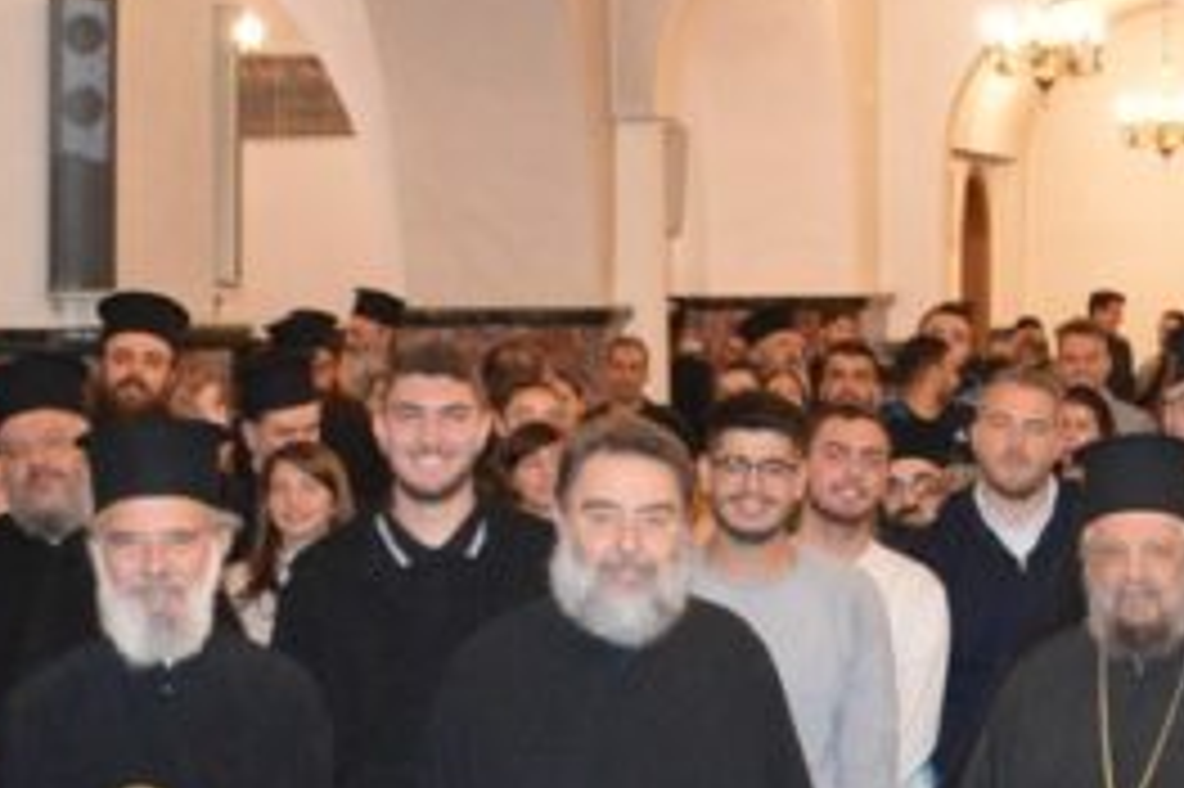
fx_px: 3451
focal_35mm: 105
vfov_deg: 13.0
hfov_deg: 18.6
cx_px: 1378
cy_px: 421
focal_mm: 18
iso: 2800
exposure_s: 1/60
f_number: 3.5
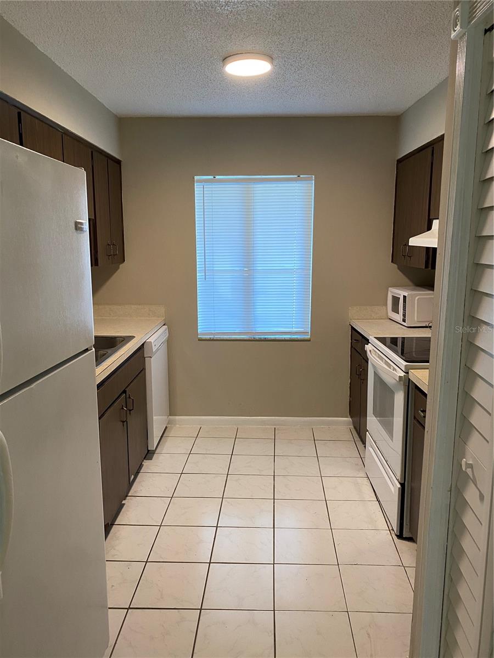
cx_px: 247
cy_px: 329
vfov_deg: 67.3
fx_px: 495
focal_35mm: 26
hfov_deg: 53.1
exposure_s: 1/60
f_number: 1.8
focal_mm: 4.25
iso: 160
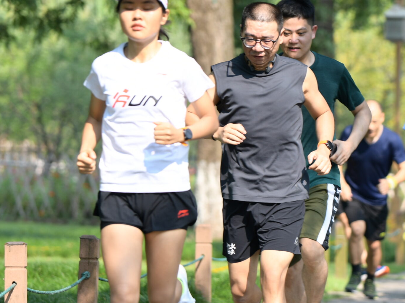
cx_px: 348
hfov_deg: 5.9
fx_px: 3941
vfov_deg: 4.4
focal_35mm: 337
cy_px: 151
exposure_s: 1/640
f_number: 2.8
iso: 125
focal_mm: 125
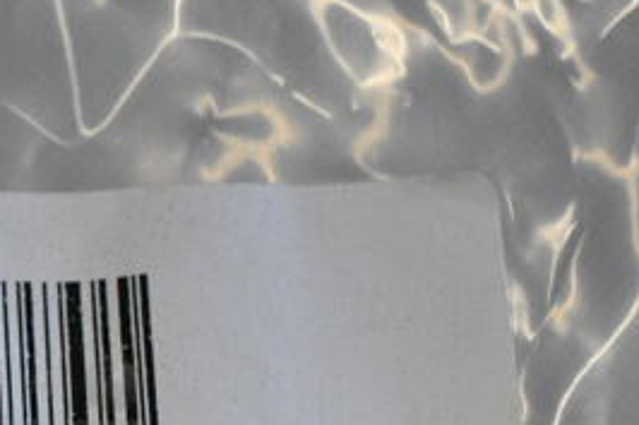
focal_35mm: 155
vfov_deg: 8.8
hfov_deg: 13.0
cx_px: -29
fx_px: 2752
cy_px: 480
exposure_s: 1/400
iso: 6400
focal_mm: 45
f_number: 8
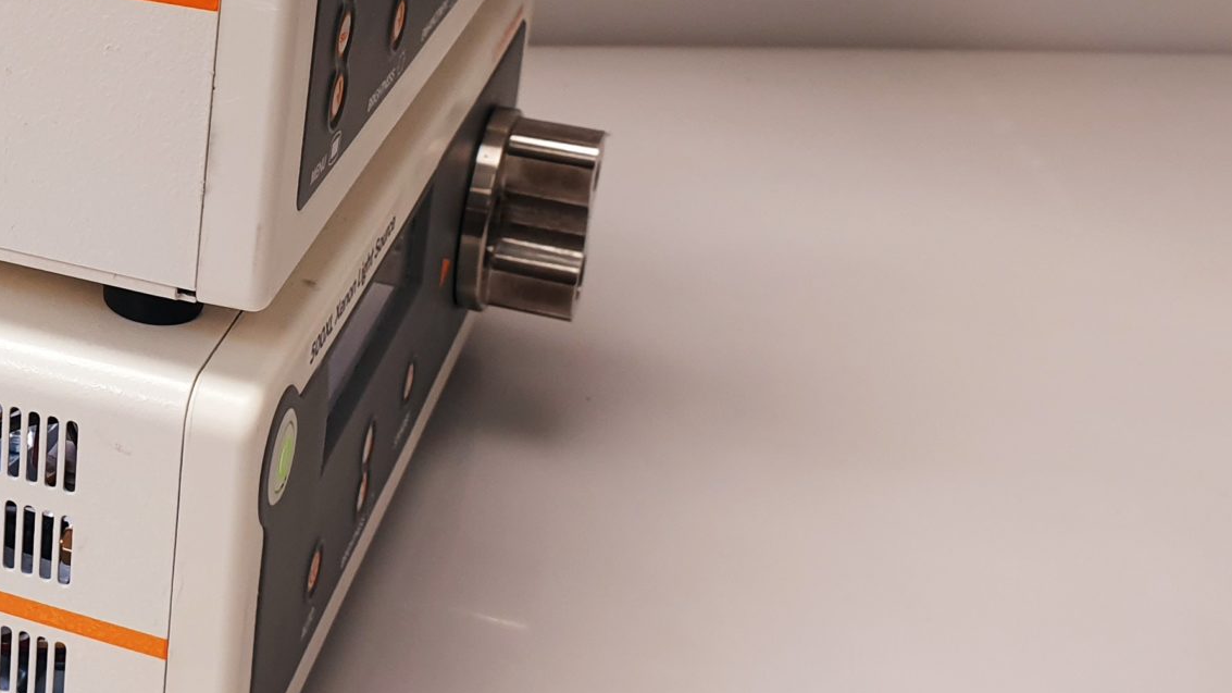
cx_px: -144
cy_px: 139
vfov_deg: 18.6
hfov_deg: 29.4
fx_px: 2090
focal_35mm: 64
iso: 50
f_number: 2.4
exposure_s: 1/50
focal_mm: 4.3
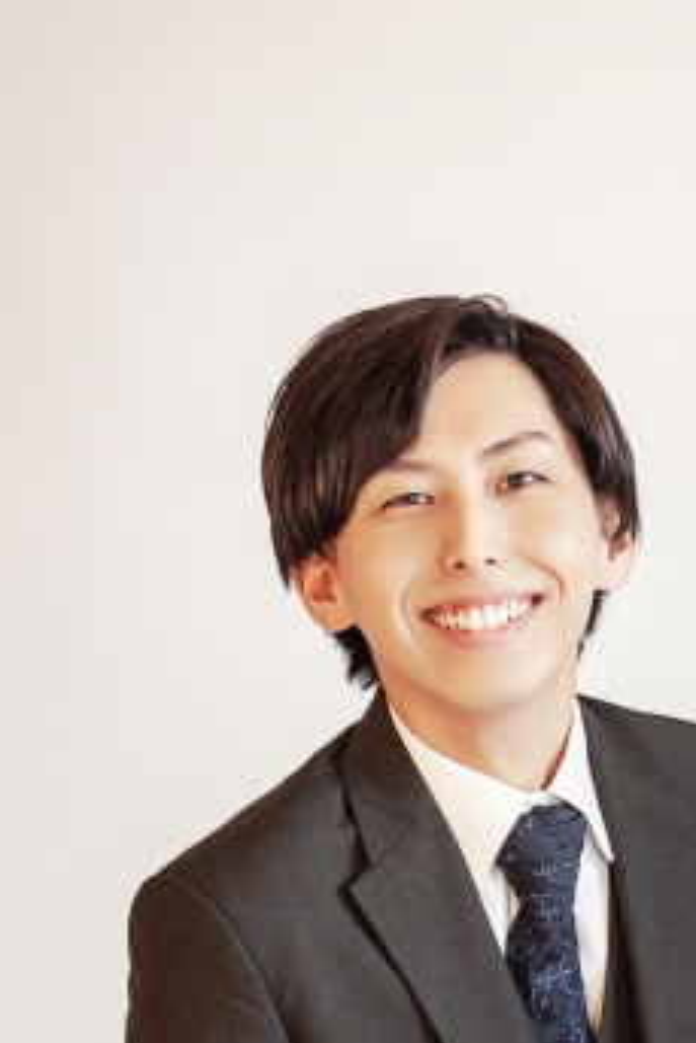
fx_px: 4461
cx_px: 848
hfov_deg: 8.8
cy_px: 848
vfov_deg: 13.3
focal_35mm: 154
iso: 800
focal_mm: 44
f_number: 2.8
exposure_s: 1/200
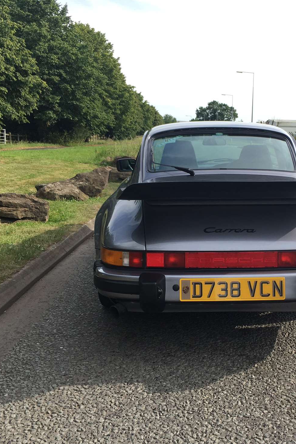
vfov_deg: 47.4
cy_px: 225
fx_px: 506
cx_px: 216
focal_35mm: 41
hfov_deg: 32.1
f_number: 2.2
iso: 25
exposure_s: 1/610
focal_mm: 4.15
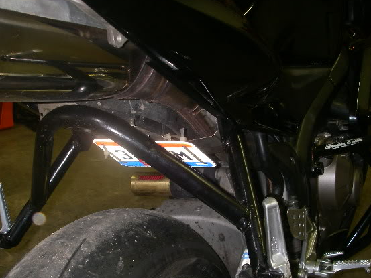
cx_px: 172
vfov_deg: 32.8
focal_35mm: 44
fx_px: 472
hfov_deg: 42.9
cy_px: 157
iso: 200
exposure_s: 1/40
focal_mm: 6.3
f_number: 3.3
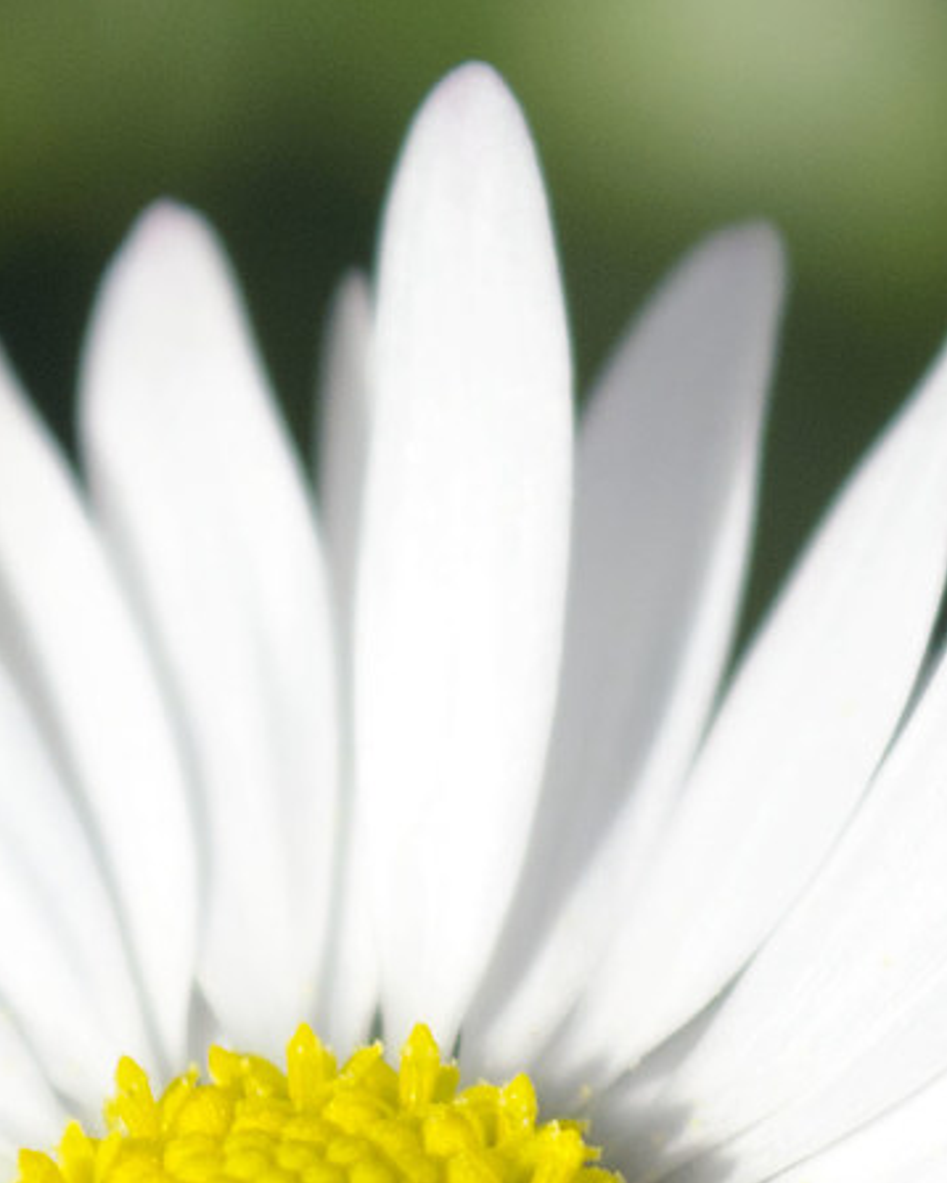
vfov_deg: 4.7
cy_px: 1380
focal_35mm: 415
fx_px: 14512
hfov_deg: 3.7
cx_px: 333
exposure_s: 1/320
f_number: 7.1
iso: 125
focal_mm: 55
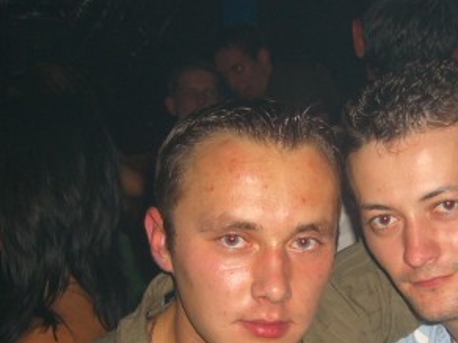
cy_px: 309
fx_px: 1032
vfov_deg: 18.6
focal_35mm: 78
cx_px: 370
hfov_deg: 24.6
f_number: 2.8
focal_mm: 7.9
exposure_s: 1/60
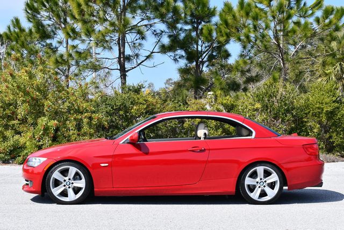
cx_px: 172
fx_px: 612
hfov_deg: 31.4
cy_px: 115
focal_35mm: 64
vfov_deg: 21.3
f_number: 8
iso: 125
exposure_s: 1/250
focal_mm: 32
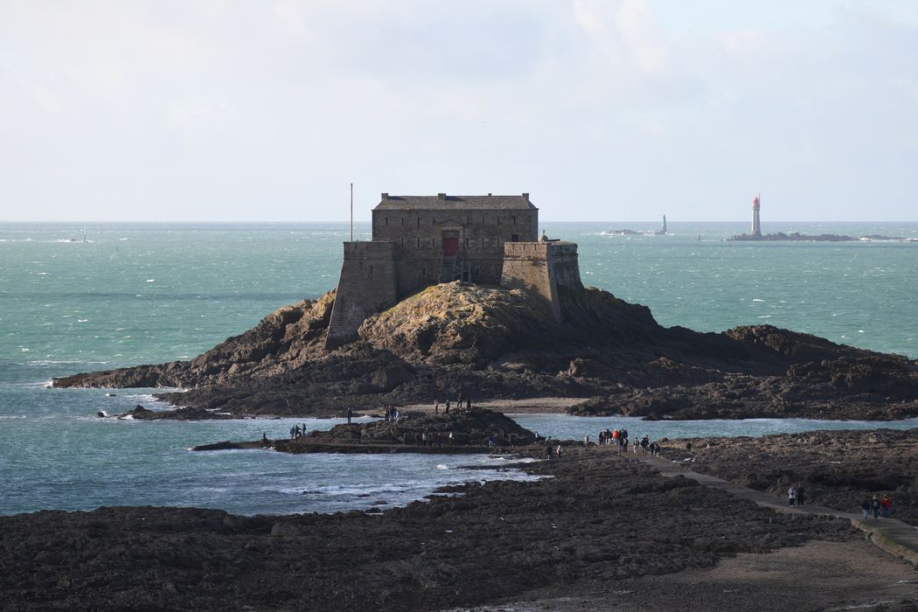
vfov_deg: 7.6
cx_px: 459
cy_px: 306
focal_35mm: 180
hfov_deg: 11.4
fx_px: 4590
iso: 100
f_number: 5
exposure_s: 1/500
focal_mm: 180
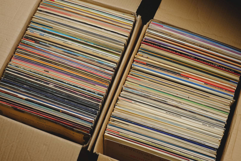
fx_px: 355
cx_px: 120
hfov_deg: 37.5
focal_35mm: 53
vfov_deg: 25.5
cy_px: 80
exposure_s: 1/125
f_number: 8
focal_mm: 35
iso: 200
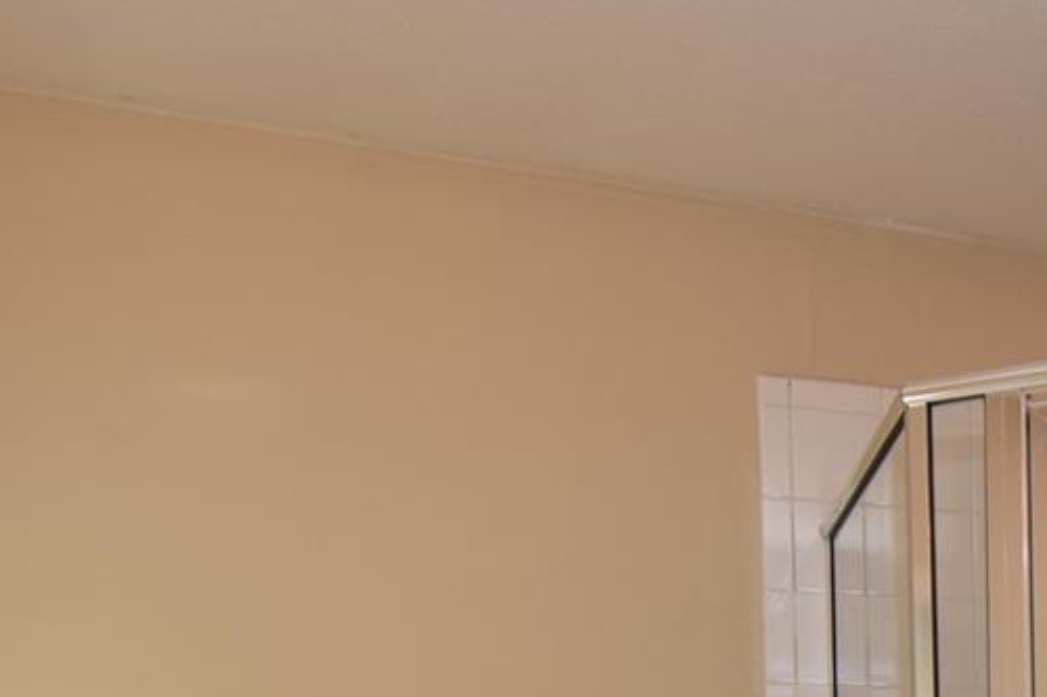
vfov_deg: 23.8
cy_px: 965
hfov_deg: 34.4
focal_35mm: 48
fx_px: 1395
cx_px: 1202
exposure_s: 1/80
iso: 200
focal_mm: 10
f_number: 4.5
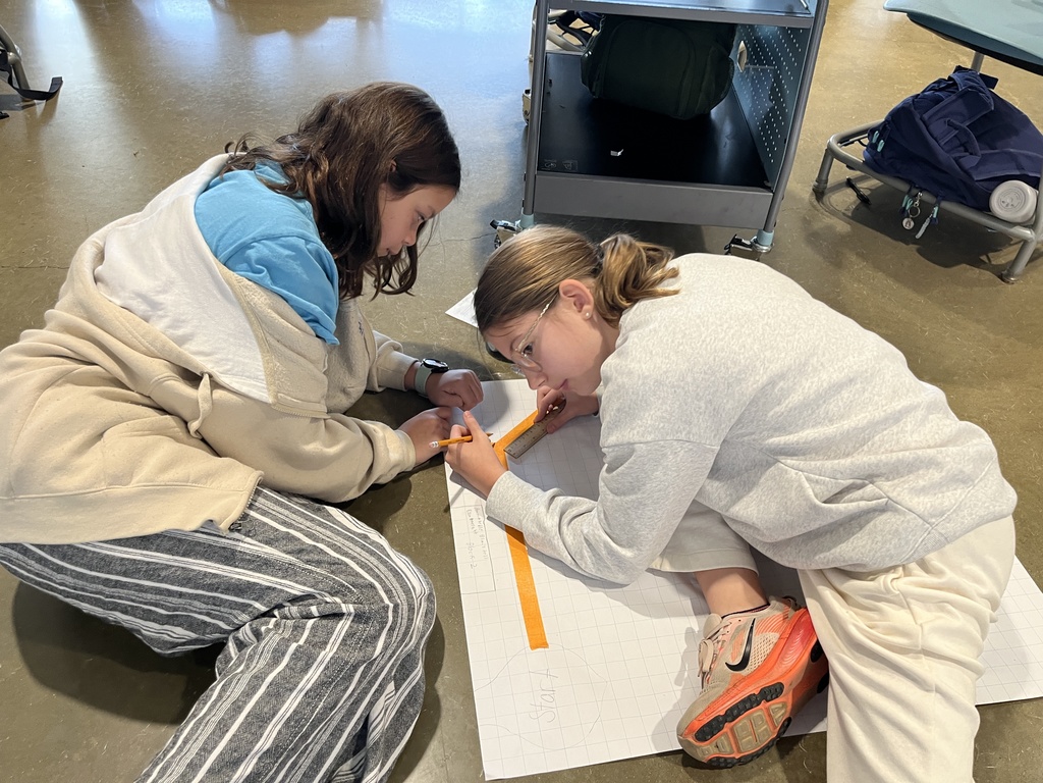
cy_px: 392
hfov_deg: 67.3
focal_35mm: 26
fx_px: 783
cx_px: 522
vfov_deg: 53.1
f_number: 1.6
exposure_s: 1/60
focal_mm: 5.1
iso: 125
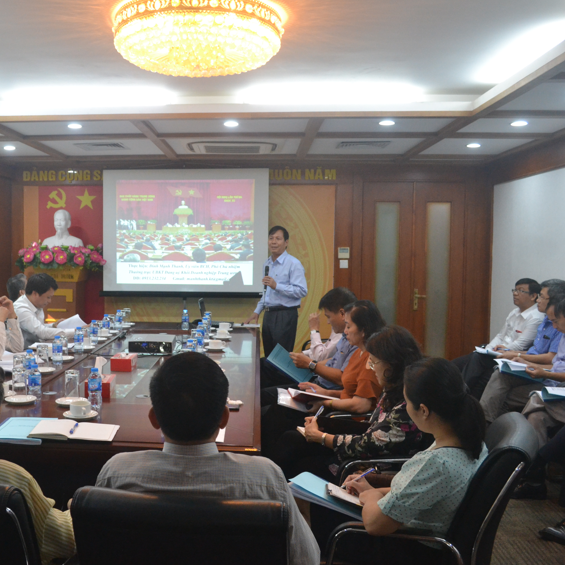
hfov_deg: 46.3
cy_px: 286
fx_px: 646
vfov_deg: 47.2
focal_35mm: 35
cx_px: 179
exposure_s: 1/125
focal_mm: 18
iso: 1600
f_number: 5.6
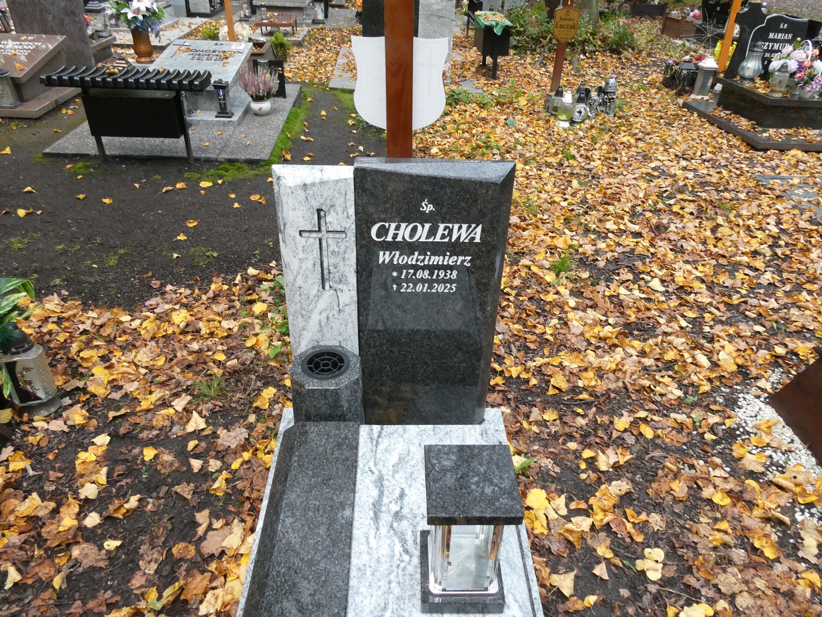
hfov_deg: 71.6
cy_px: 308
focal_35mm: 24
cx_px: 411
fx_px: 570
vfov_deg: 56.8
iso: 400
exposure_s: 1/60
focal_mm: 4.3
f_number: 3.3
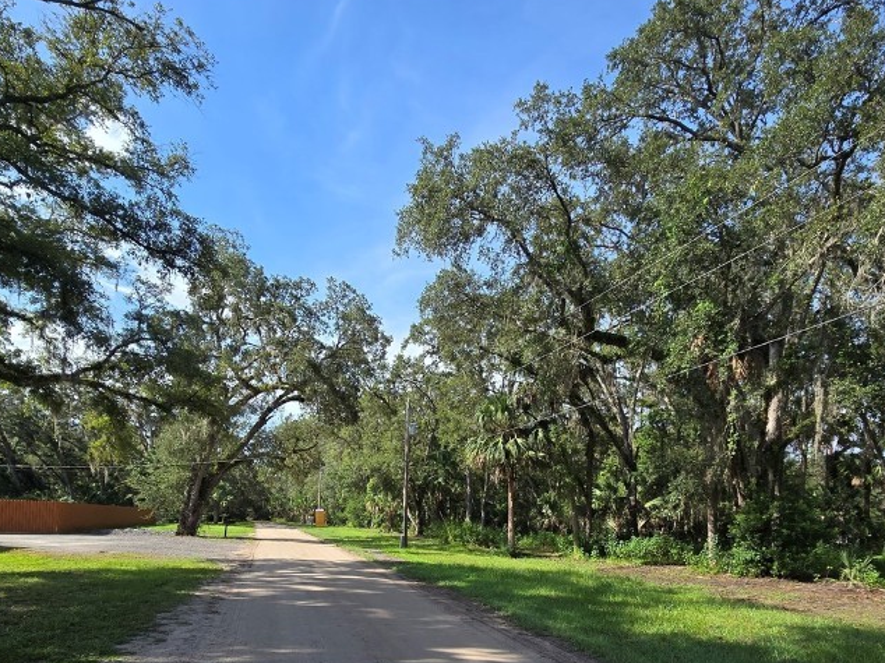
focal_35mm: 21
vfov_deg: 59.2
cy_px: 515
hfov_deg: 79.0
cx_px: 454
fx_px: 537
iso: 50
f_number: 2.2
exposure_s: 1/1238
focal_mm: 2.2
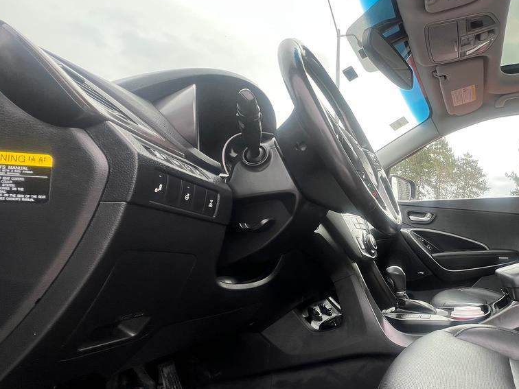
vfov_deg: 60.3
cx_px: 434
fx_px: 330
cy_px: 243
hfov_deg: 67.2
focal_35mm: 22
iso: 32
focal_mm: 1.57
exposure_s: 1/200
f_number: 1.8
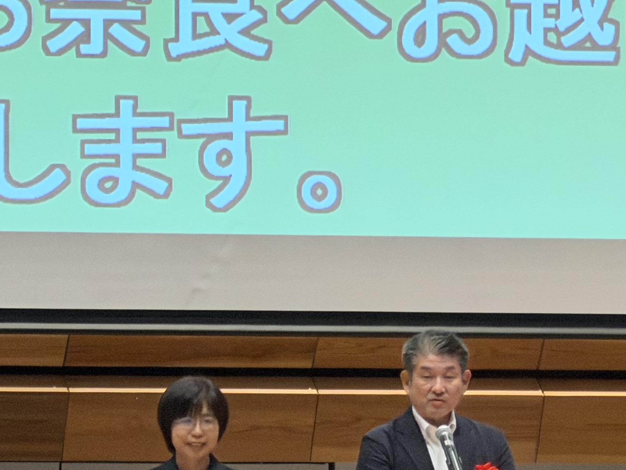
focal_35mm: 522
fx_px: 9441
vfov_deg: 2.8
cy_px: 457
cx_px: 526
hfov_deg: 3.8
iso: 640
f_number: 2.8
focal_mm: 16.89
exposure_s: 1/60
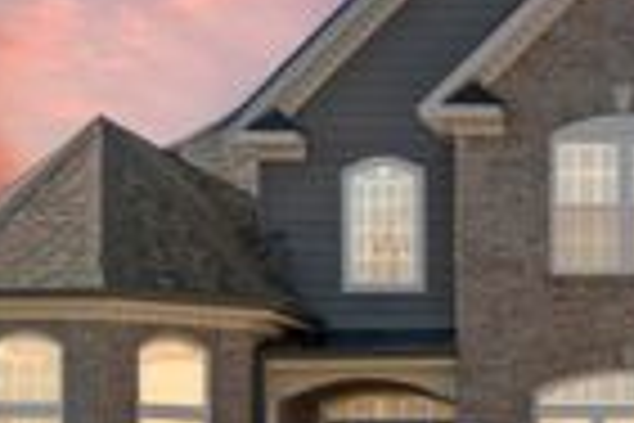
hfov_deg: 19.6
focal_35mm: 96
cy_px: 502
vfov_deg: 13.9
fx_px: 1691
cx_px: 814
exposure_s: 1/100
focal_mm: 18
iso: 250
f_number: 9
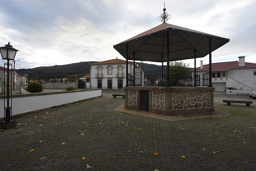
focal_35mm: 17
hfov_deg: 92.4
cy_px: 86
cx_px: 128
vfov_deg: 69.7
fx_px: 123
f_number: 8
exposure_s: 1/80
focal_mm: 11.5
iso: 100
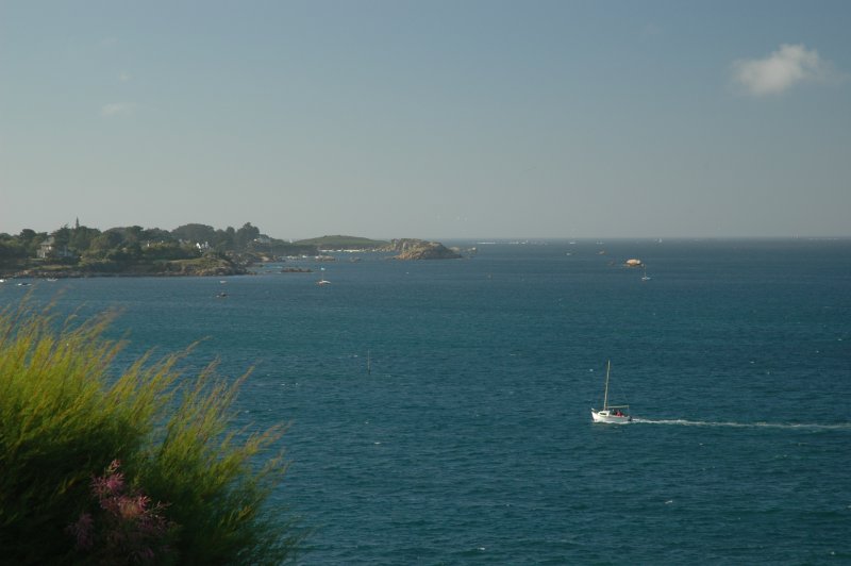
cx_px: 426
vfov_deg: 13.0
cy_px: 283
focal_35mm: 105
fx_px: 2480
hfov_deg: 19.5
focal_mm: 70
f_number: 10
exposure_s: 1/60
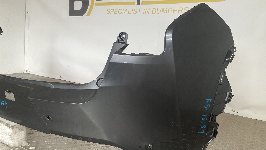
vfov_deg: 36.7
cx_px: 134
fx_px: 226
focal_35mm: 32
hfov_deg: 61.0
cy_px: 81
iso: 40
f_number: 1.8
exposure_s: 1/120
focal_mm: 3
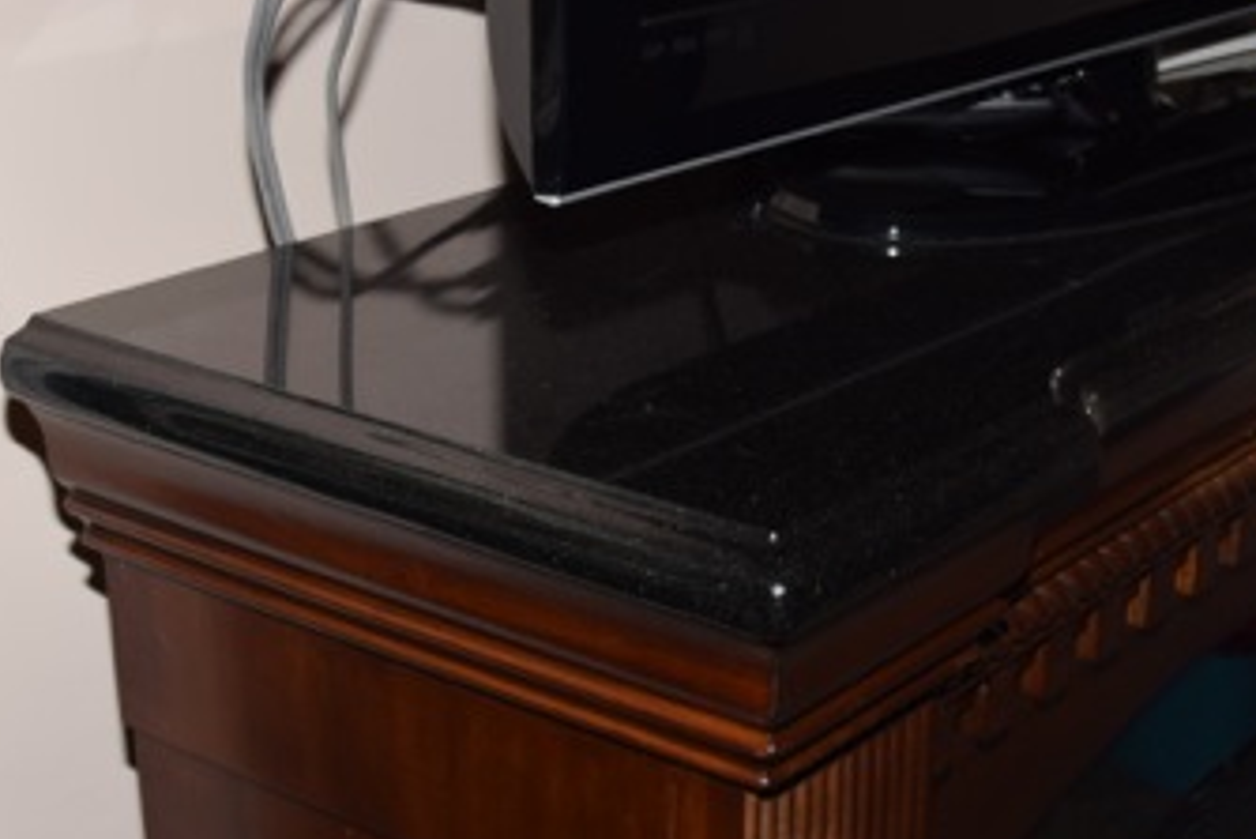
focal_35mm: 69
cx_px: 887
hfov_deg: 28.9
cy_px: 619
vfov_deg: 19.6
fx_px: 2408
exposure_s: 1/100
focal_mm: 24
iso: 100
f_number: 5.6
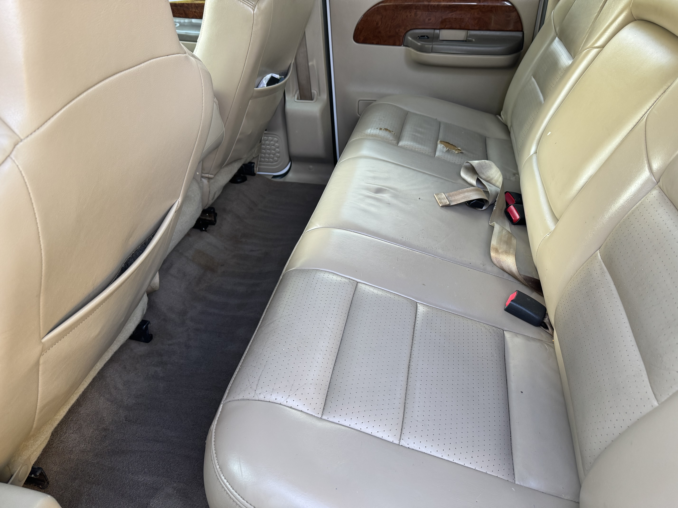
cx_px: 339
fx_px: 470
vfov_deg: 56.8
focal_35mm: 24
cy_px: 254
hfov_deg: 71.6
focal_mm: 6.76
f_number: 1.78
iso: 160
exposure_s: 1/121
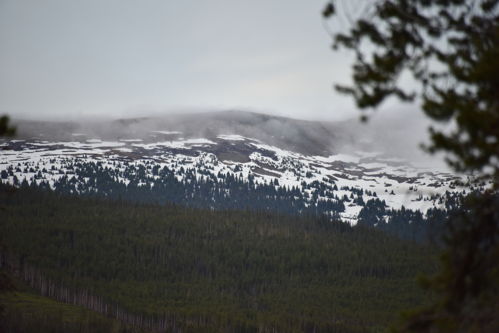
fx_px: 4159
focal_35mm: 300
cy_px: 166
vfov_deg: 4.6
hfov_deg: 6.9
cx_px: 250
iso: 1400
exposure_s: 1/640
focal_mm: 300
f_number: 5.6
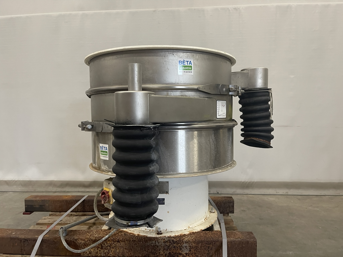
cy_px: 128
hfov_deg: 69.4
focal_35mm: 25
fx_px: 248
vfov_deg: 54.9
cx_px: 172
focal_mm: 5.1
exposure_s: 1/50
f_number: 1.6
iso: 250
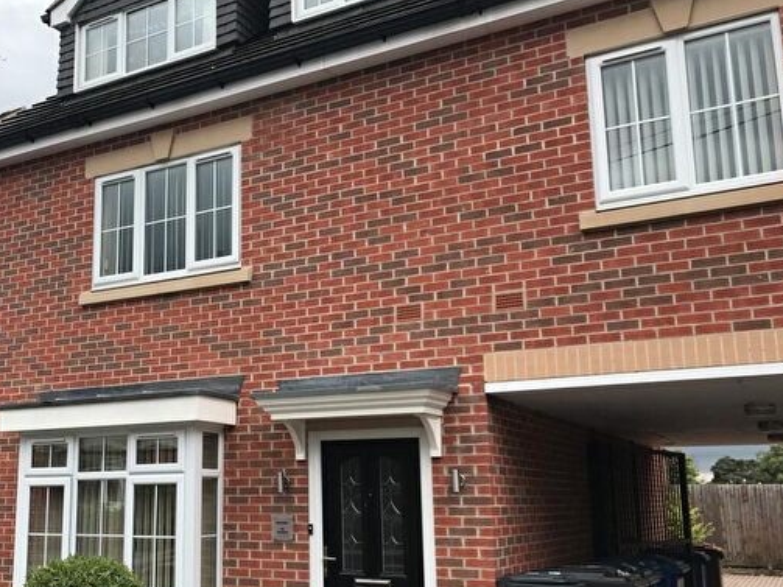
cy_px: 342
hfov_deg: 47.0
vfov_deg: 36.7
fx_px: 882
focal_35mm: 39
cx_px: 255
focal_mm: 3.99
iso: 20
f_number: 1.8
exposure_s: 1/1140
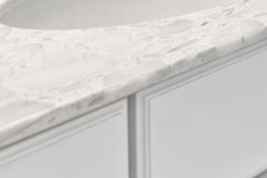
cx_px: 500
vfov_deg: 13.5
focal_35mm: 85
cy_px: -192
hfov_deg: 18.1
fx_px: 631
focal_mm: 16
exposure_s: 1/1.67
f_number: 8
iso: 400
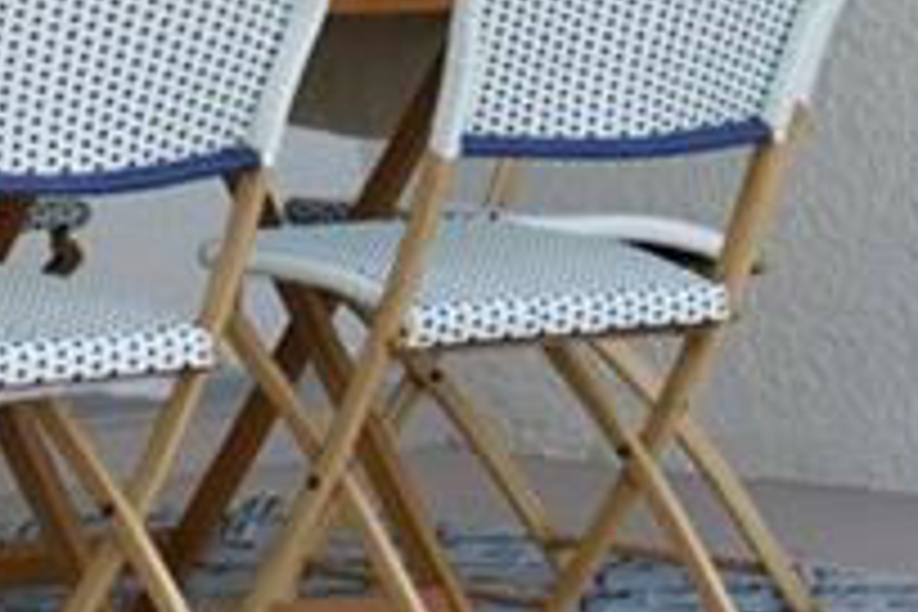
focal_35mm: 206
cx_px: 328
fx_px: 5253
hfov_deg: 10.0
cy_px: -387
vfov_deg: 6.6
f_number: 4.5
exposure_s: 1/40
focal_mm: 41
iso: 50
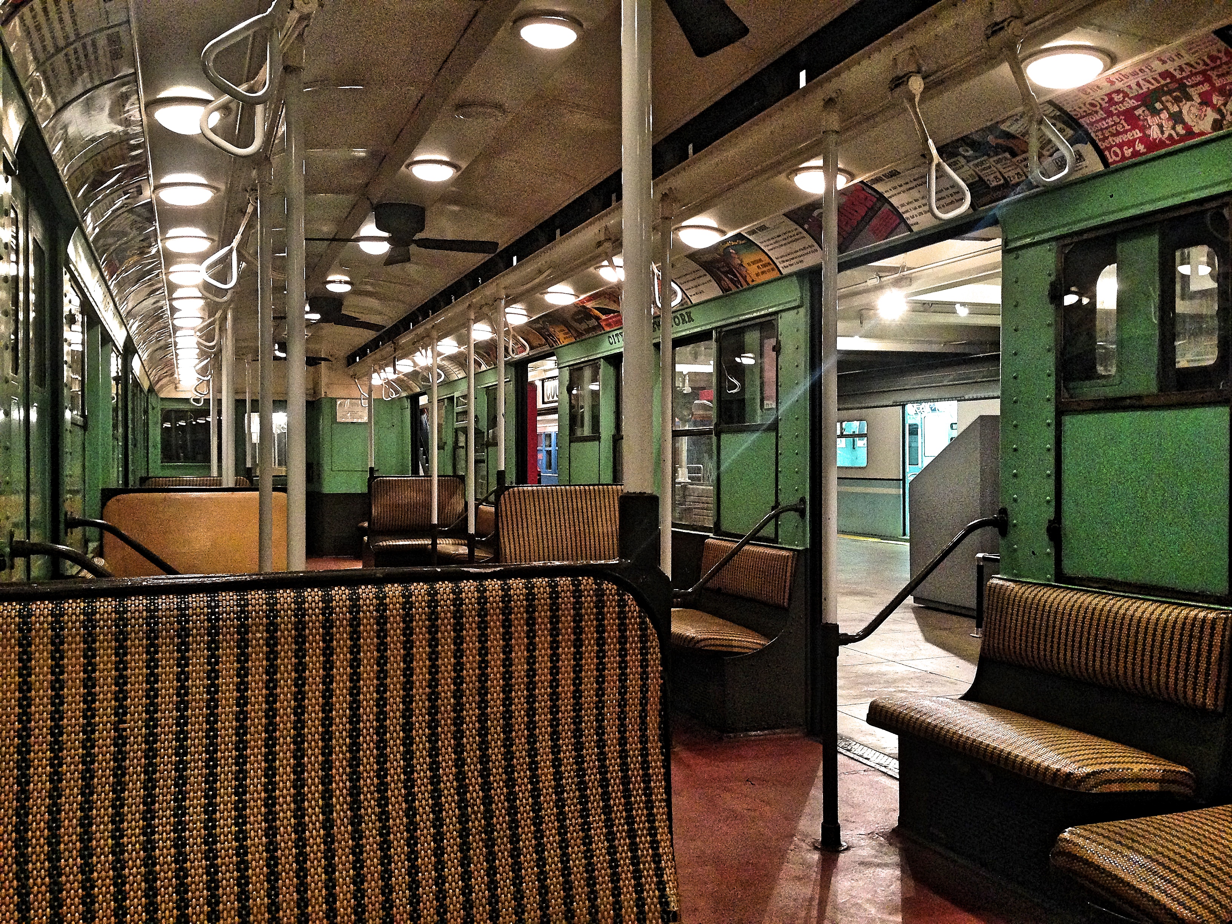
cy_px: 462
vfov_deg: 42.9
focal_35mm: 33
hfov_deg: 55.4
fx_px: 1174
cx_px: 616
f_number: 2.4
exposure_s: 1/20
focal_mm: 4.12
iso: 400
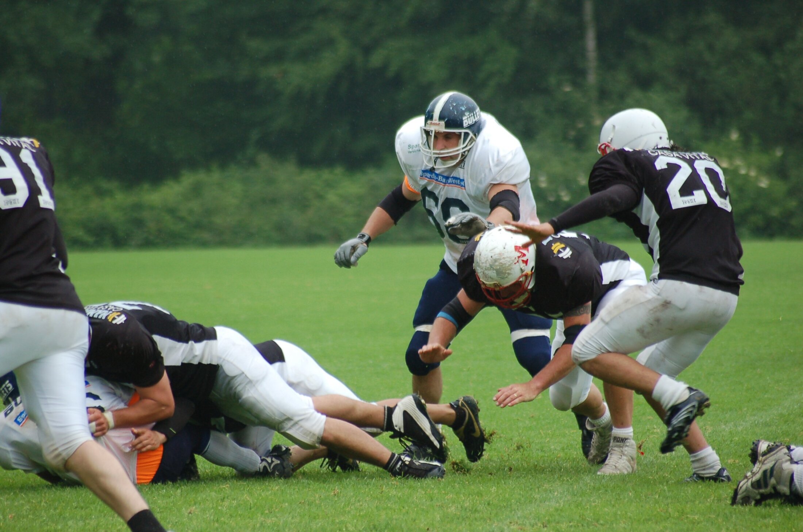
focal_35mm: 405
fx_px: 9017
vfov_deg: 3.4
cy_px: 266
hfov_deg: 5.1
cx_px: 402
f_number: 5.6
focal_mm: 270
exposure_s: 1/500
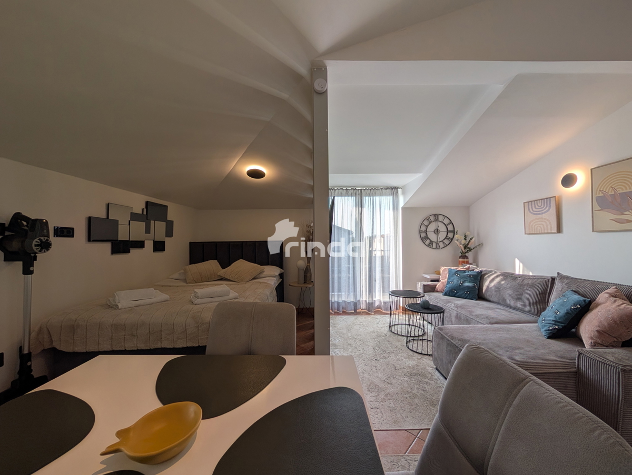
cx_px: 316
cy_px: 238
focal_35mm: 12
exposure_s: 1/557
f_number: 1.7
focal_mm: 2.02
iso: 52
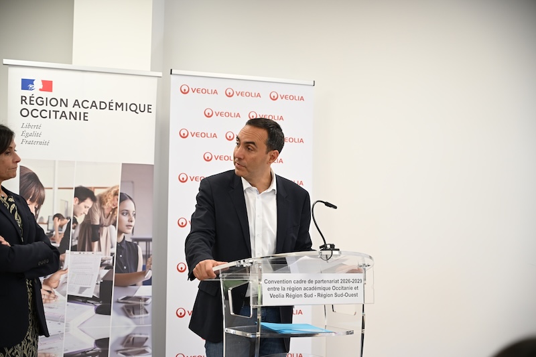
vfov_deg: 19.4
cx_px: 268
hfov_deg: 28.8
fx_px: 1042
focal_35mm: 70
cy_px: 178
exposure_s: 1/100
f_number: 4
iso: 640
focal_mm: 70
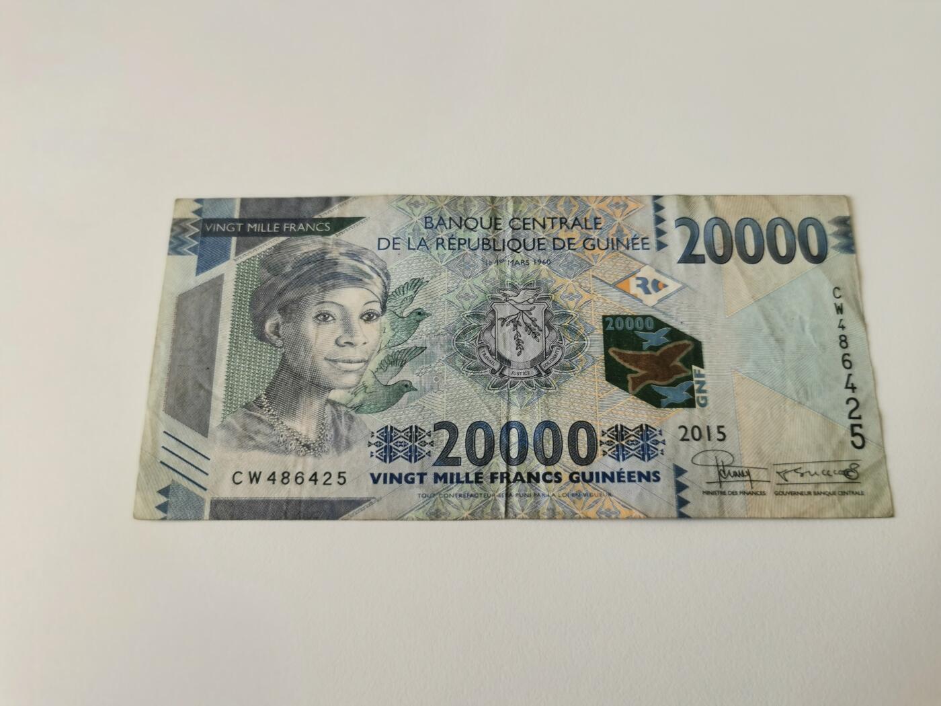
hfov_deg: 65.3
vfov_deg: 51.4
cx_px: 470
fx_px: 734
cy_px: 353
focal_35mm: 27
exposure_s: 1/100
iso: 64
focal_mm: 5.56
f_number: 1.6
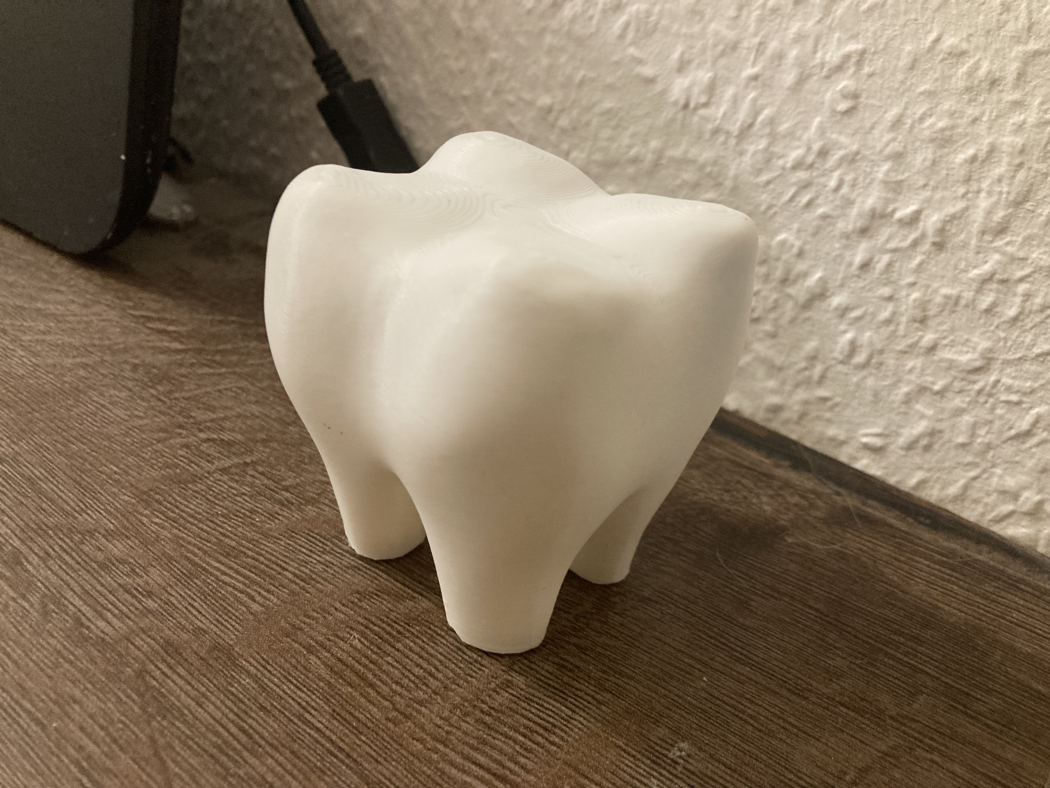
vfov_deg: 49.7
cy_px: 394
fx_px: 849
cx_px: 525
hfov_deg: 63.4
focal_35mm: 28
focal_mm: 3.99
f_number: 1.8
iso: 400
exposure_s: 1/35
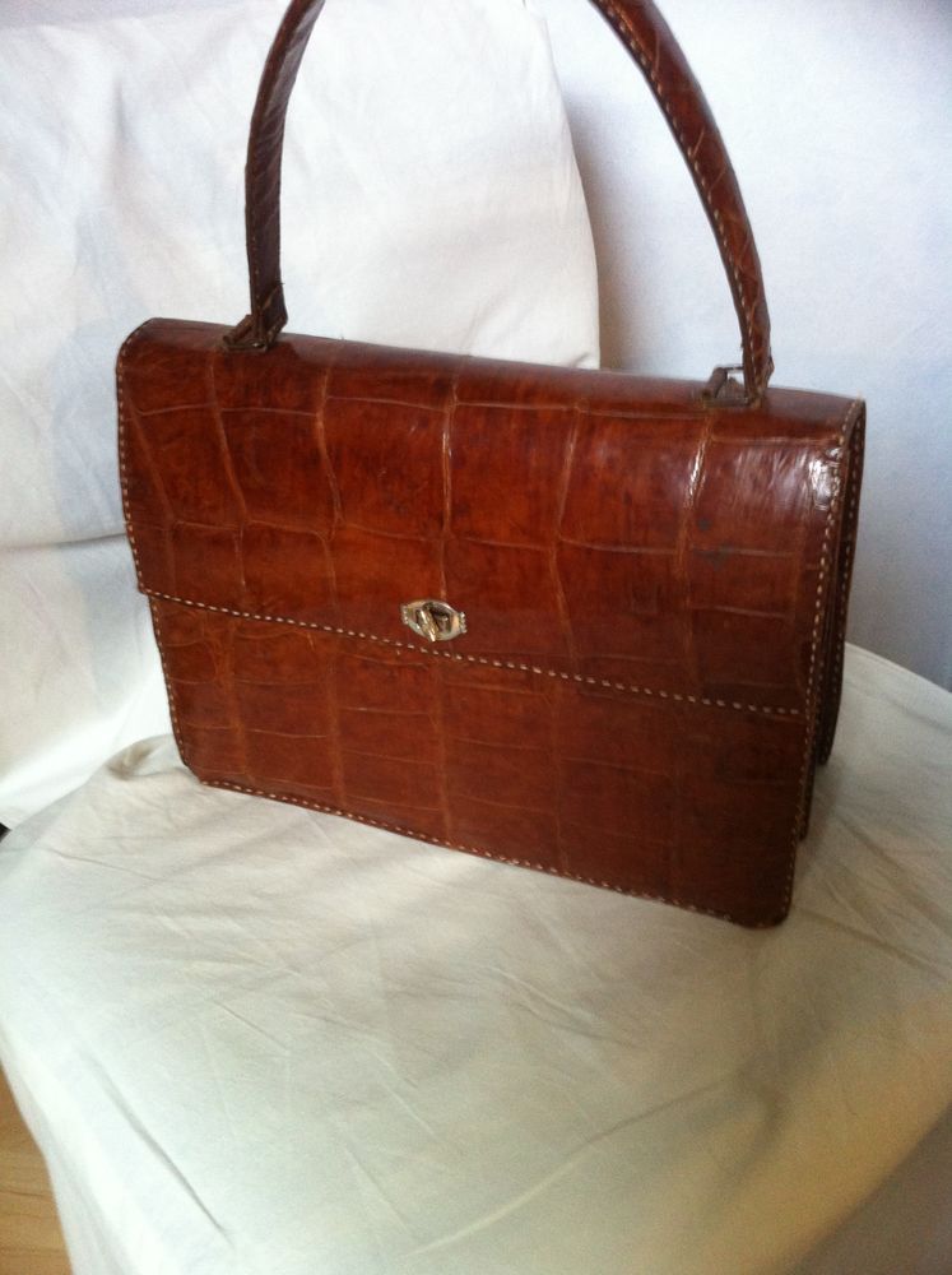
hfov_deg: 40.6
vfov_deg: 52.7
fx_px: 1287
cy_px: 638
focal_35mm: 35
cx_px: 476
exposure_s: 1/15
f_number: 2.8
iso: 200
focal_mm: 3.85
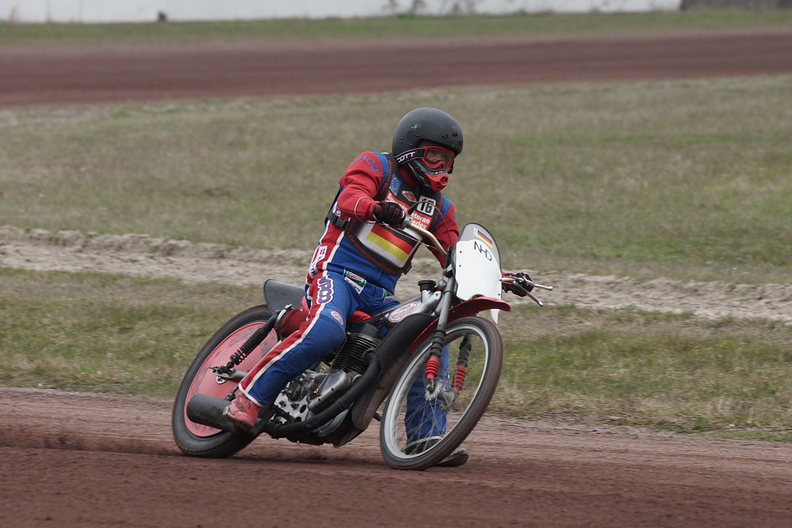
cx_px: 396
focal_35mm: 450
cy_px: 264
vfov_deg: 3.1
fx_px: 9899
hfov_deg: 4.6
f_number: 8
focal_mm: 300
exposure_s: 1/640
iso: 400
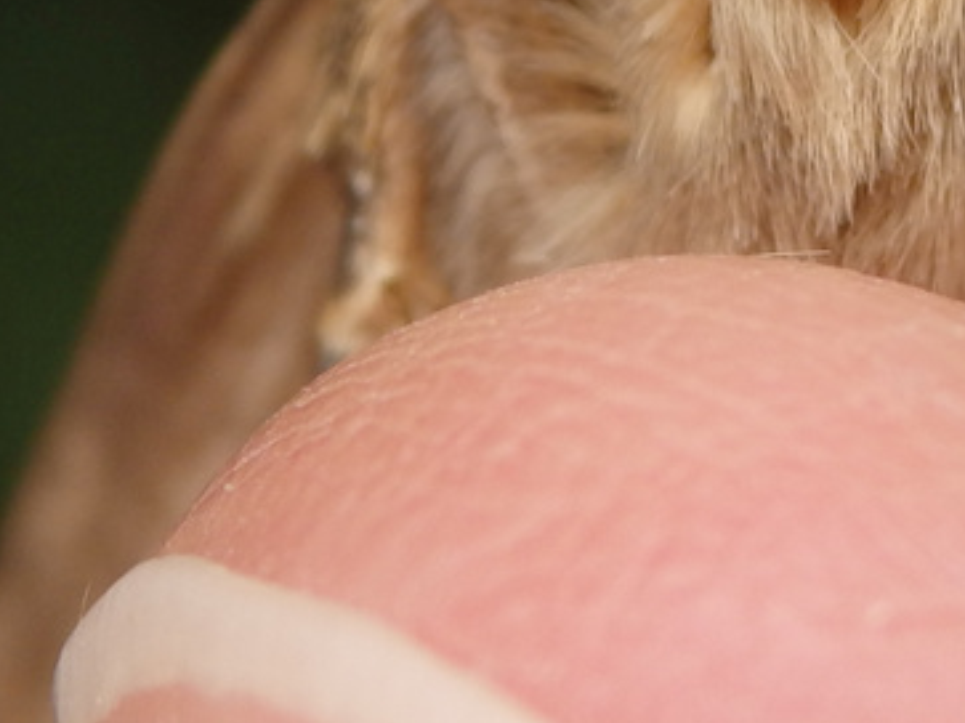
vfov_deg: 5.6
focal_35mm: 262
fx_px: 7301
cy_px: -74
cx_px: 670
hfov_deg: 7.6
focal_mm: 11.9
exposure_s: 1/100
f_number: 4.4
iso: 125
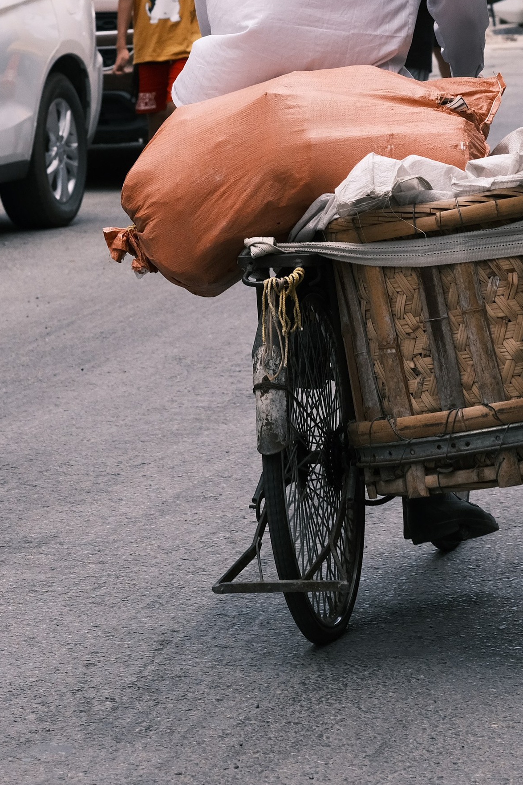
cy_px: 45
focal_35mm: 183
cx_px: 339
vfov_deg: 11.2
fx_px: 3988
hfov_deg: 7.5
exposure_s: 1/500
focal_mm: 56
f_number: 5.6
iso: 800
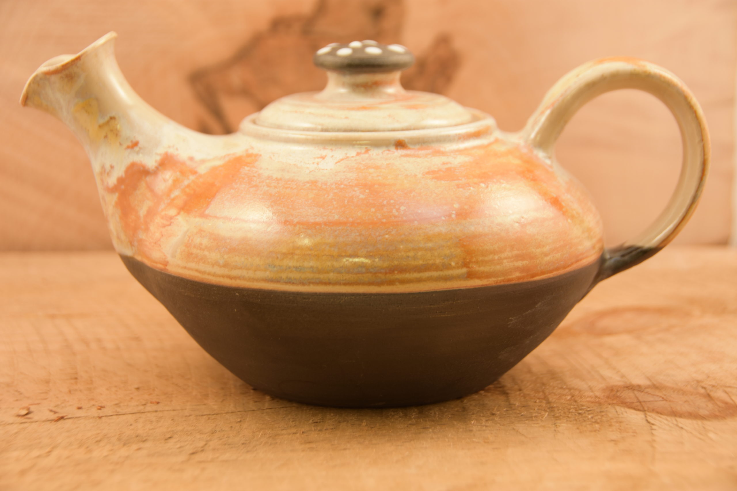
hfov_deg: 24.2
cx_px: 368
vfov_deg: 16.3
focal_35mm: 84
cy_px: 246
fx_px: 1720
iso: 100
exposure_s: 1/5
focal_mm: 56
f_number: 5.6
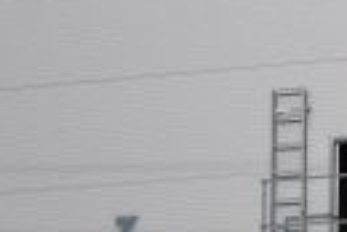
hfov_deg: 7.3
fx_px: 2585
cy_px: -99
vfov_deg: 5.1
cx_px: 739
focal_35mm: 268
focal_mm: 31
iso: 200
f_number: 11
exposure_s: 1/500
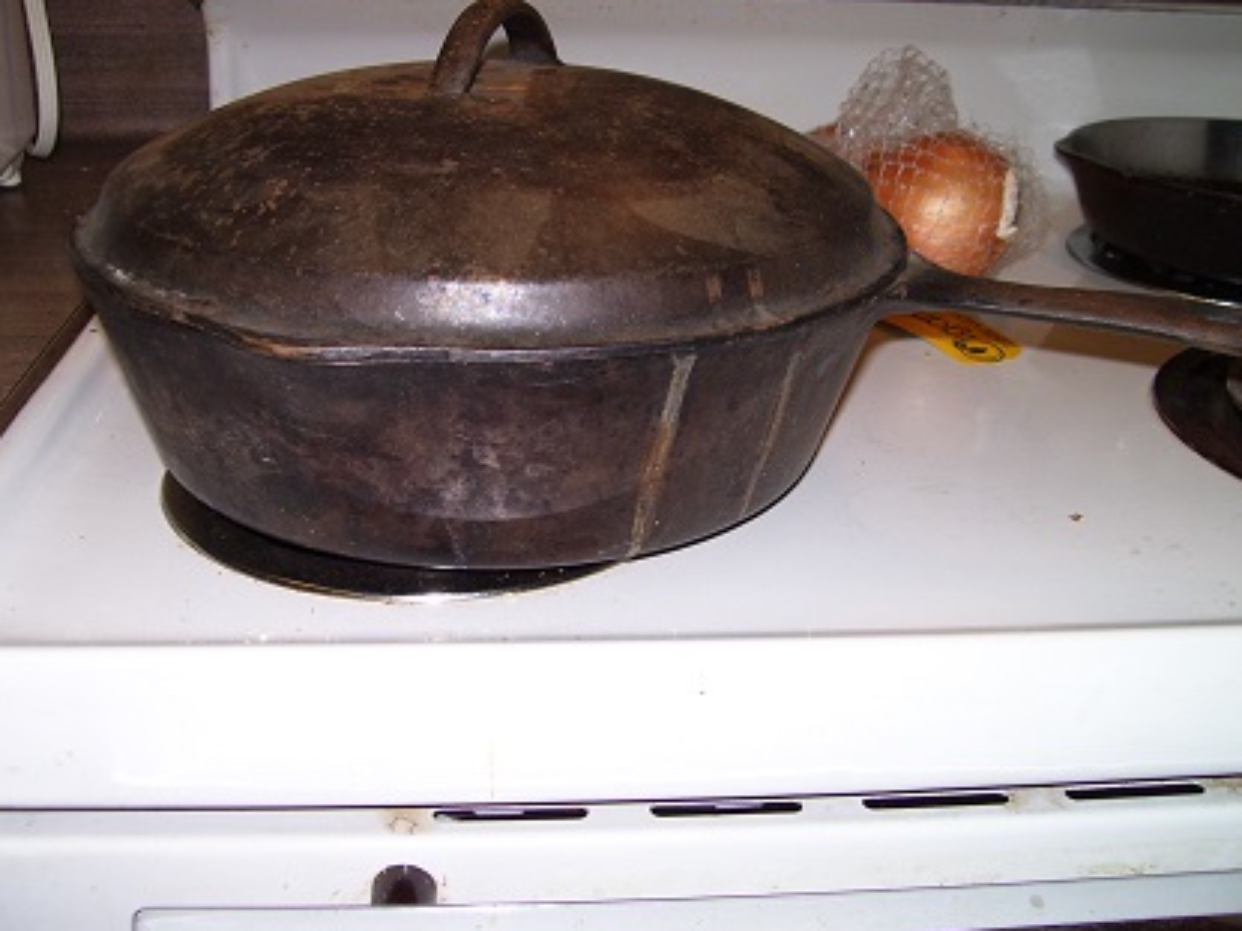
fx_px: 1435
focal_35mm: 40
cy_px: 446
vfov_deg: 35.9
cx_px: 585
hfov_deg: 46.8
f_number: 2.7
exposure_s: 1/60
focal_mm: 6
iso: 80
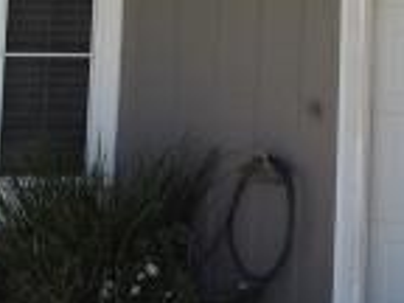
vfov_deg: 8.2
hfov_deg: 11.4
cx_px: 454
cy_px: -317
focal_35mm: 171
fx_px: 1996
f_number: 3.3
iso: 100
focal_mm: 4.3
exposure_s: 1/800
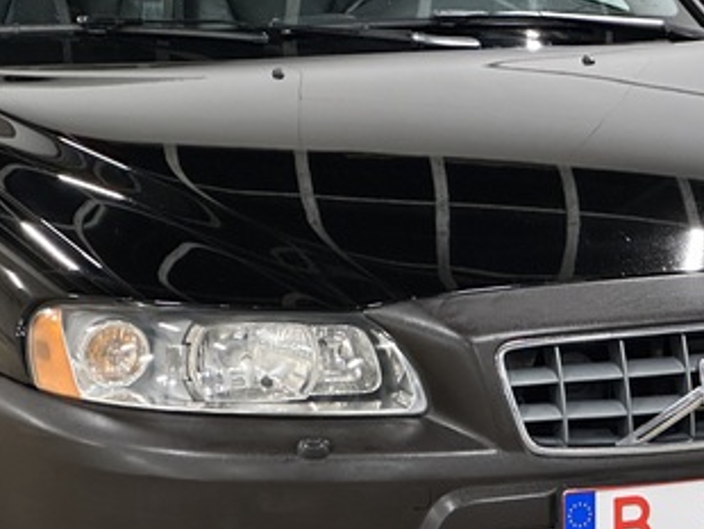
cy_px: 375
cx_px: 447
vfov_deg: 10.0
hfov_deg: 13.2
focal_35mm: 149
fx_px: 3033
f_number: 2.8
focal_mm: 9
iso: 640
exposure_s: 1/34
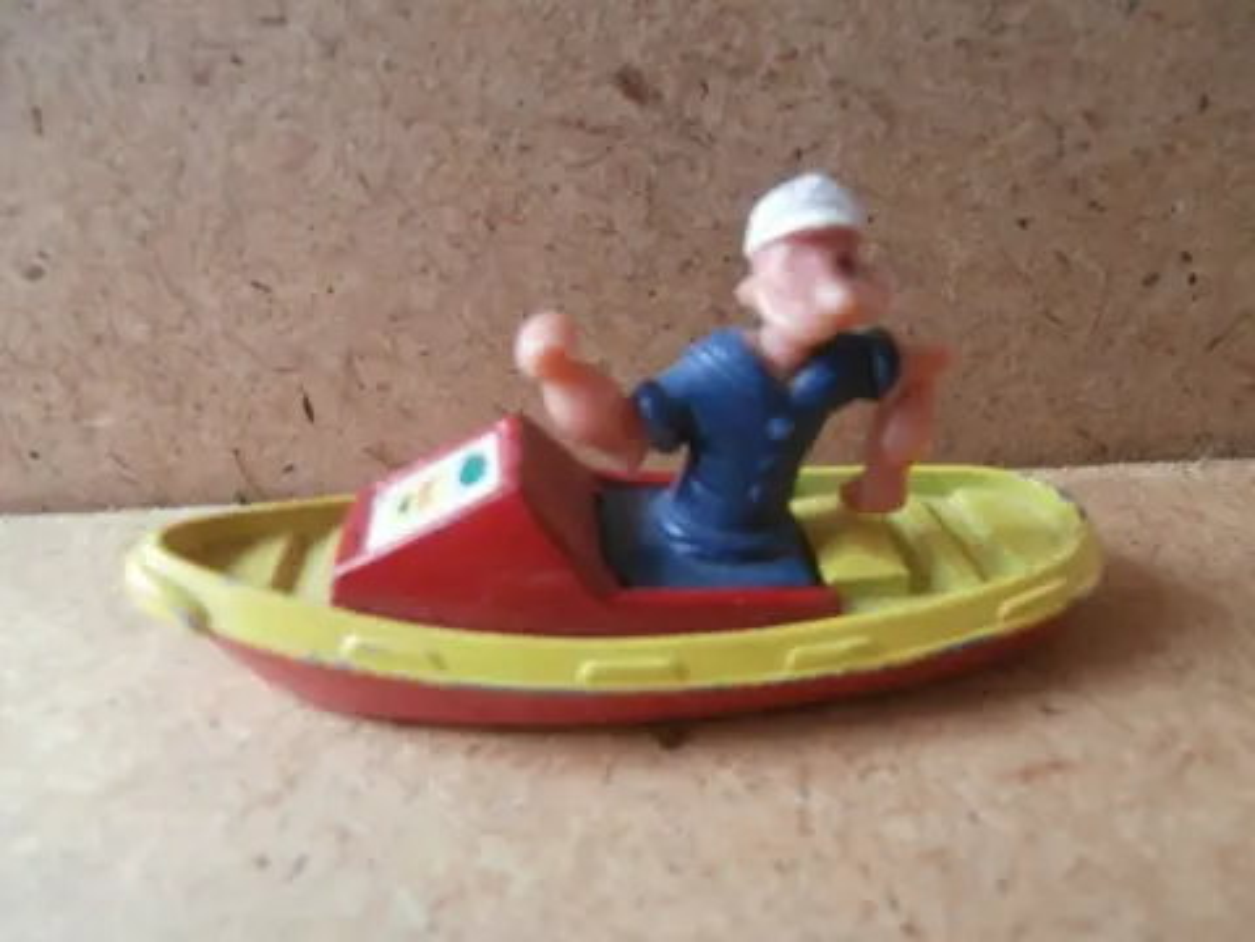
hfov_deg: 71.6
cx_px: 628
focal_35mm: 24
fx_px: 870
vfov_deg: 56.8
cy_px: 471
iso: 200
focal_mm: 4.2
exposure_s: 1/6
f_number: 3
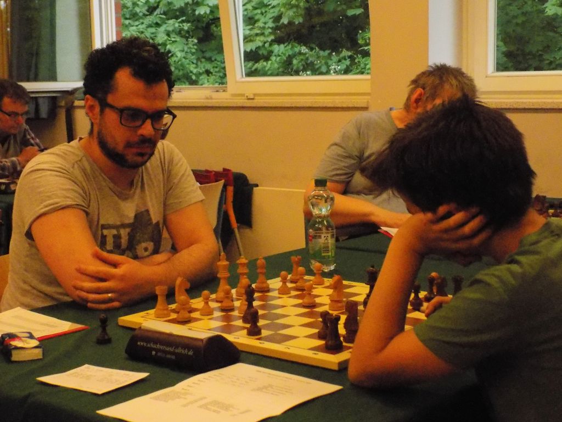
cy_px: 211
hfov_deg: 32.7
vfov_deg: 24.8
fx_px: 958
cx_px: 281
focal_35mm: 59
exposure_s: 1/200
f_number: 4
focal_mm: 10.5
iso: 1600
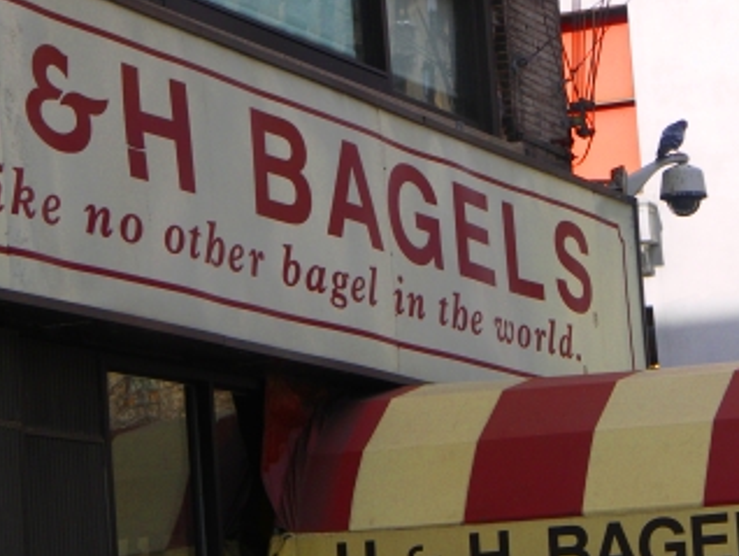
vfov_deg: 7.9
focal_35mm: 187
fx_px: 3995
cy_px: 195
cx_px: 325
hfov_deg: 10.6
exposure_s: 1/400
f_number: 4.5
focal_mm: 32.1
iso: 50
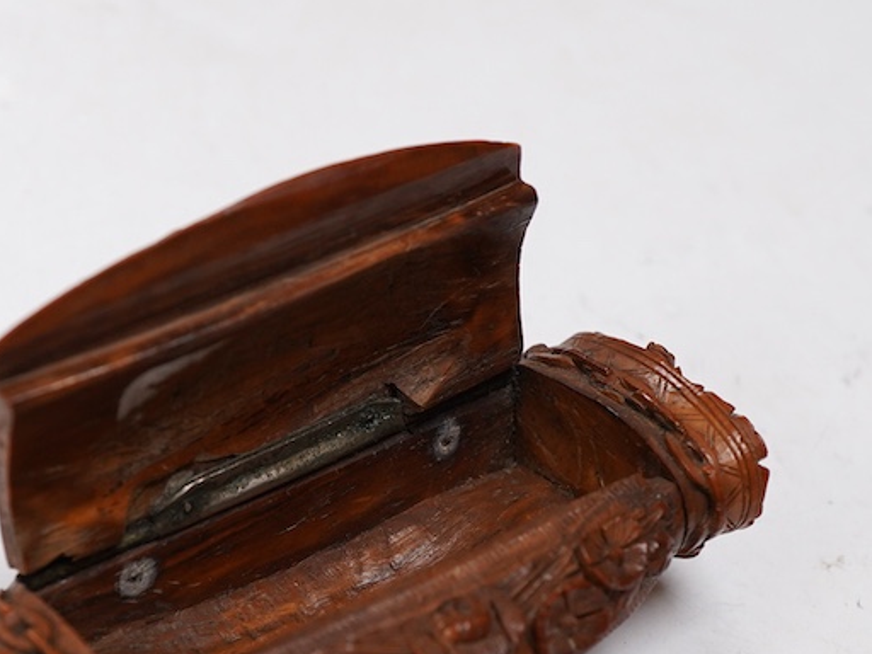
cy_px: 473
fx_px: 1914
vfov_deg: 19.3
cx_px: 349
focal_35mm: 76
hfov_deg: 25.6
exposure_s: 1/125
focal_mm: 30
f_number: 10
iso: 1250
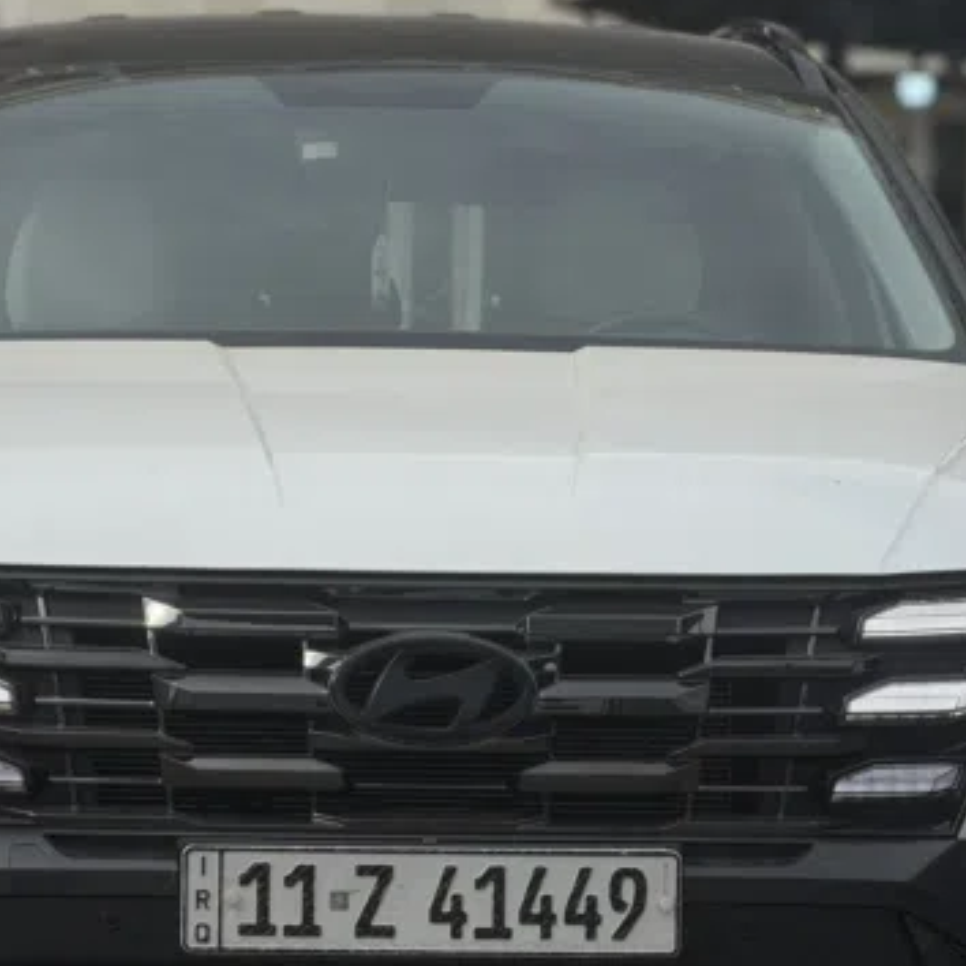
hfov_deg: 10.9
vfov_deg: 10.9
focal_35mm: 160
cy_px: 595
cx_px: 404
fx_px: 5052
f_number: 2.8
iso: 20
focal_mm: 16.89
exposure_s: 1/672
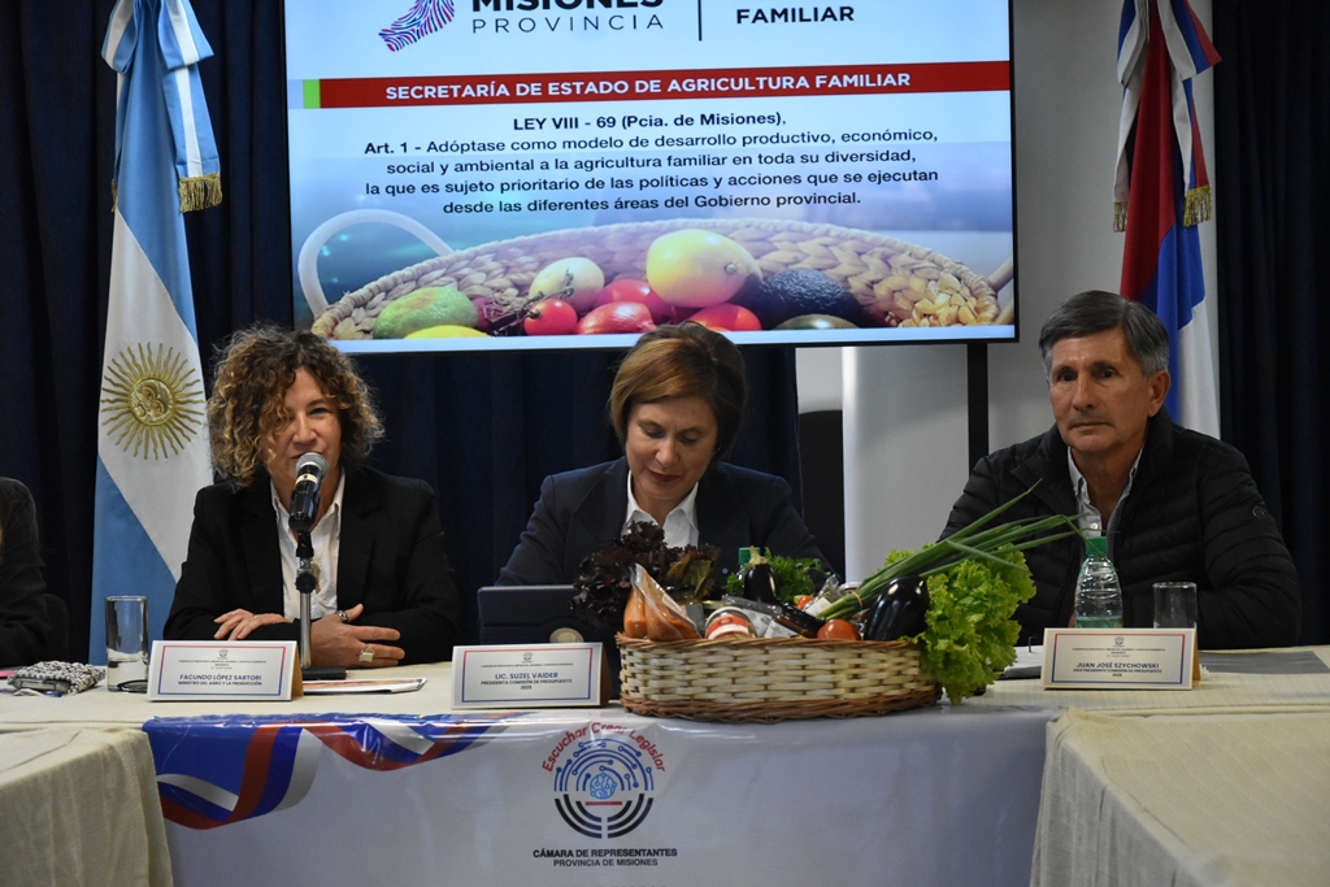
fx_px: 4157
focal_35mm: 112
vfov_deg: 12.2
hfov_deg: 18.2
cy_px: 444
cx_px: 665
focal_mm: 75
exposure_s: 1/250
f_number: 5.3
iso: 2500
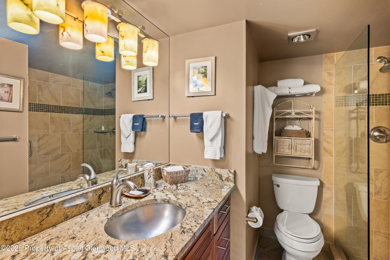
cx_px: 195
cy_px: 130
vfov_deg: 70.4
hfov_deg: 93.3
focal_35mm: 17
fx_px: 184
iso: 400
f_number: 7.1
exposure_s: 2.5
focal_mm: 17
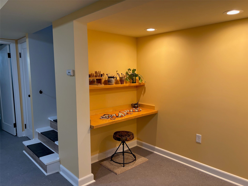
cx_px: 124
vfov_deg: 53.1
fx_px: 186
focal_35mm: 26
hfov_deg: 67.3
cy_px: 93
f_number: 1.6
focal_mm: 5.96
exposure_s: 1/60
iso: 80
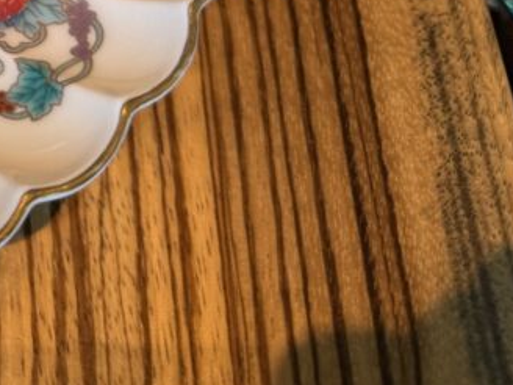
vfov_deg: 17.8
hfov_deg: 21.3
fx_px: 1111
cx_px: -282
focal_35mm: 75
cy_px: -174
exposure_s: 1/120
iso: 100
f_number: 1.78
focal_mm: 6.76
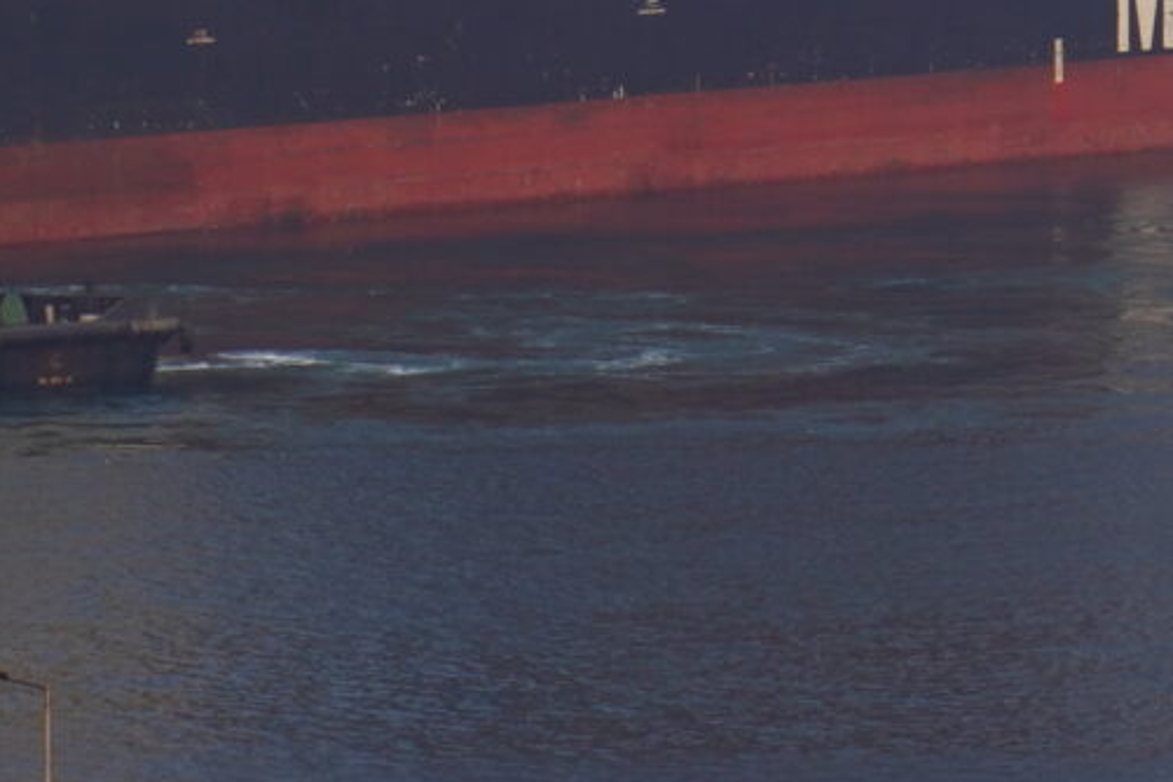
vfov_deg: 4.8
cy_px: -1169
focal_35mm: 276
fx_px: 8992
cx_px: 517
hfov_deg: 7.5
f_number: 9
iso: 100
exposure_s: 1/100
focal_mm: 36
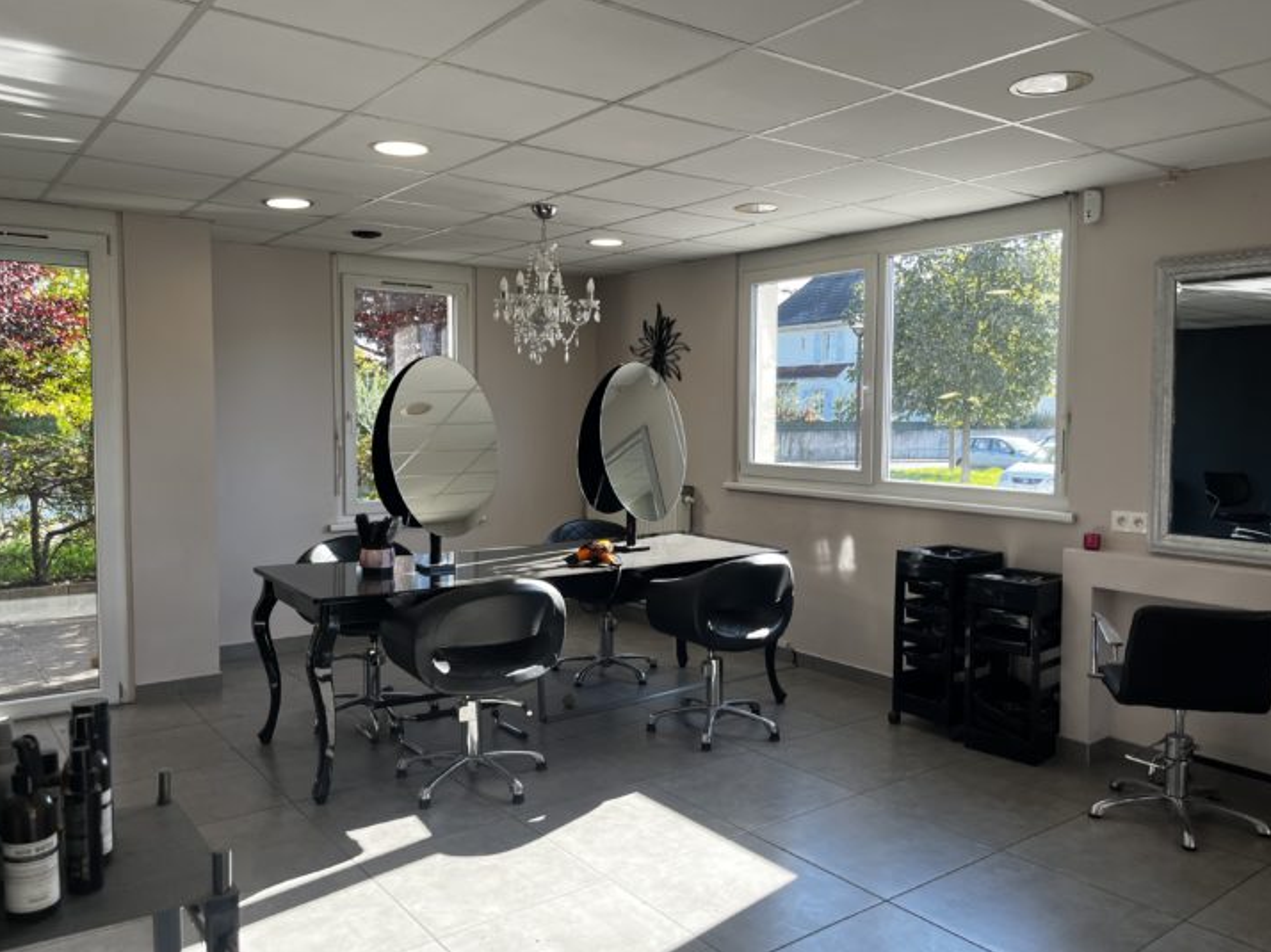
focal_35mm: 27
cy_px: 464
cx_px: 626
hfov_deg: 65.3
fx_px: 991
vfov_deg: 51.3
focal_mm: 5.1
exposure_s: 1/188
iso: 40
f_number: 1.6
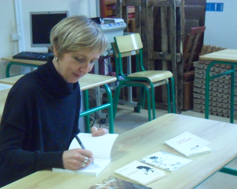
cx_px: 118
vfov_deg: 23.1
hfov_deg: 28.7
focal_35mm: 66
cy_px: 95
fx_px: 463
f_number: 5.6
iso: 800
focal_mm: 11.2
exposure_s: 1/20
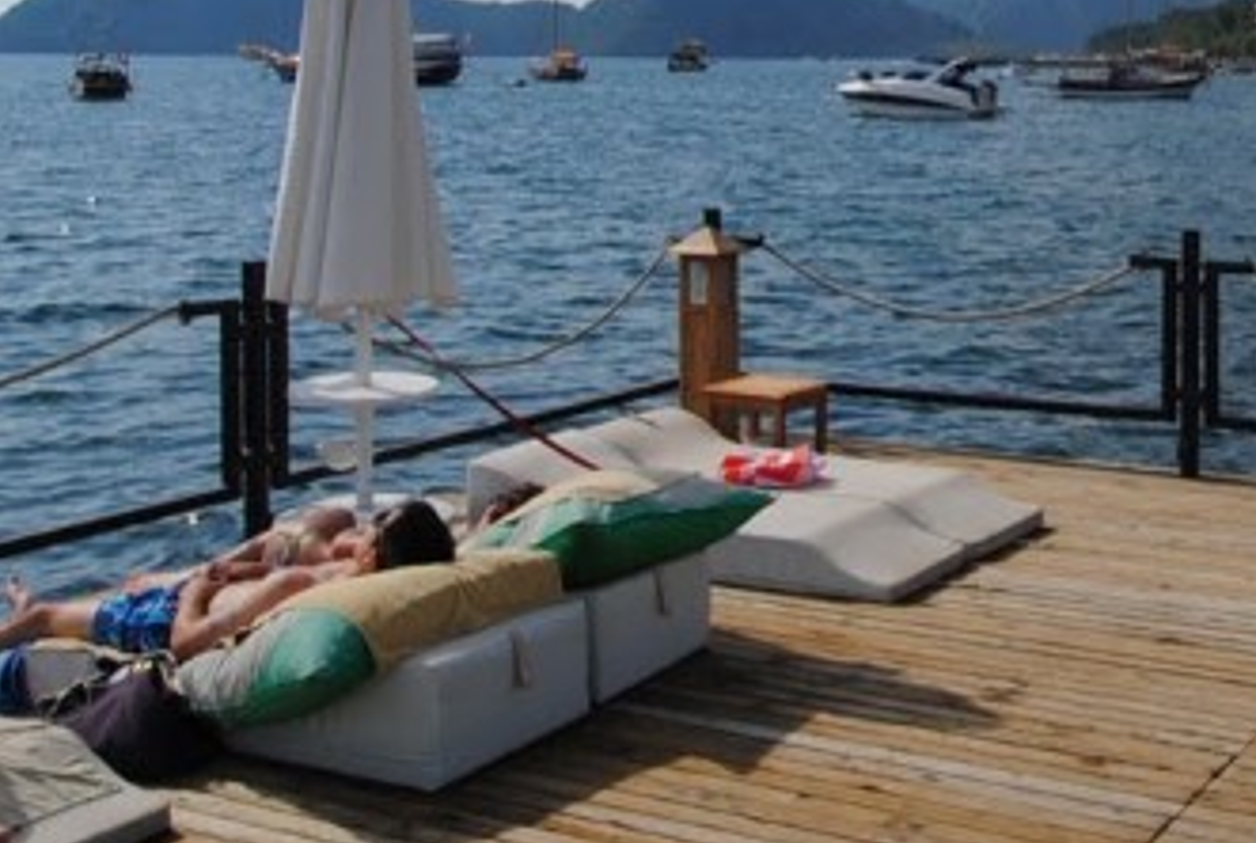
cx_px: 1019
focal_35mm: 52
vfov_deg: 25.5
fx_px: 1817
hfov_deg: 36.7
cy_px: 140
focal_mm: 10
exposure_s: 1/400
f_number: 10
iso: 100
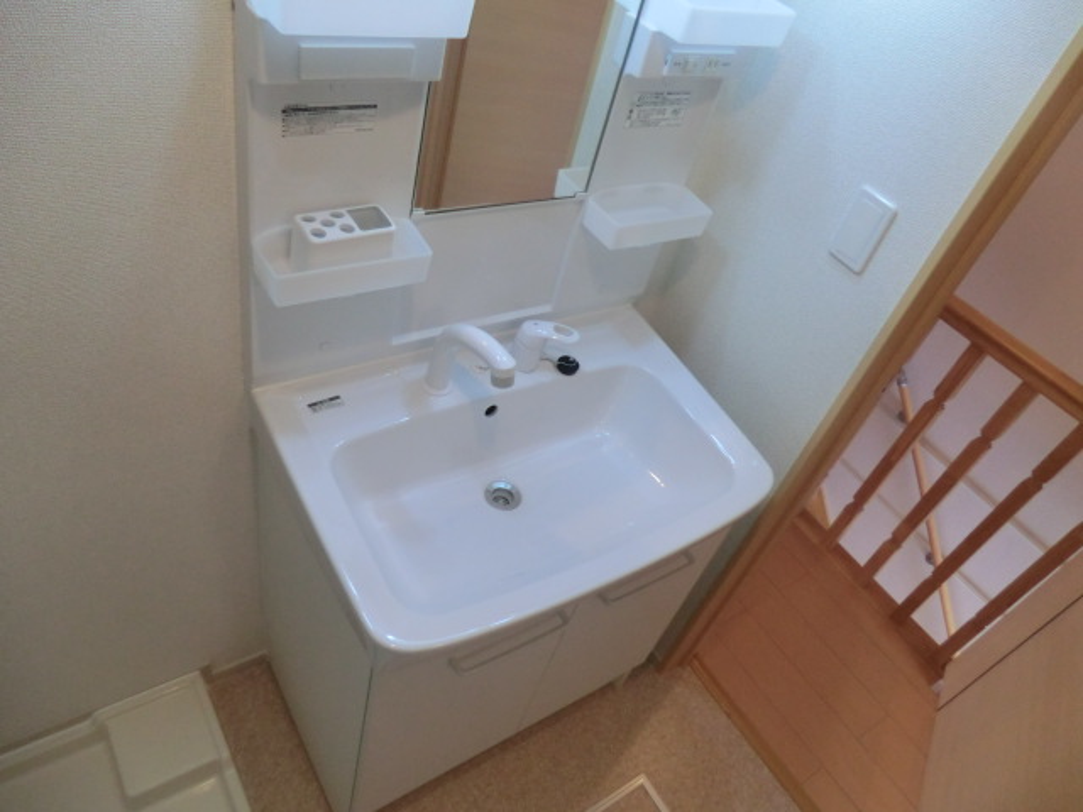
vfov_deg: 56.8
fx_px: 751
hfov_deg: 71.6
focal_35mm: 24
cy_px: 406
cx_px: 542
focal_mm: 4.3
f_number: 3.2
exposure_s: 1/60
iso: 200
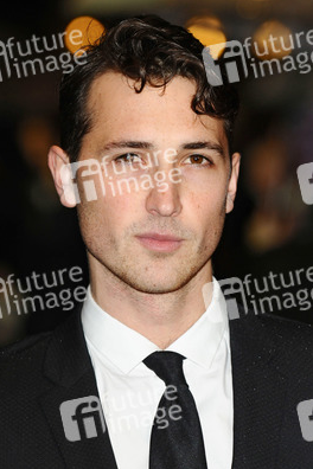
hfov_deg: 6.3
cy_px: 236
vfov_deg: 9.4
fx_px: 2862
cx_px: 156
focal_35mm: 220
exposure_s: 1/160
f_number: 4.5
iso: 320
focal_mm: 145
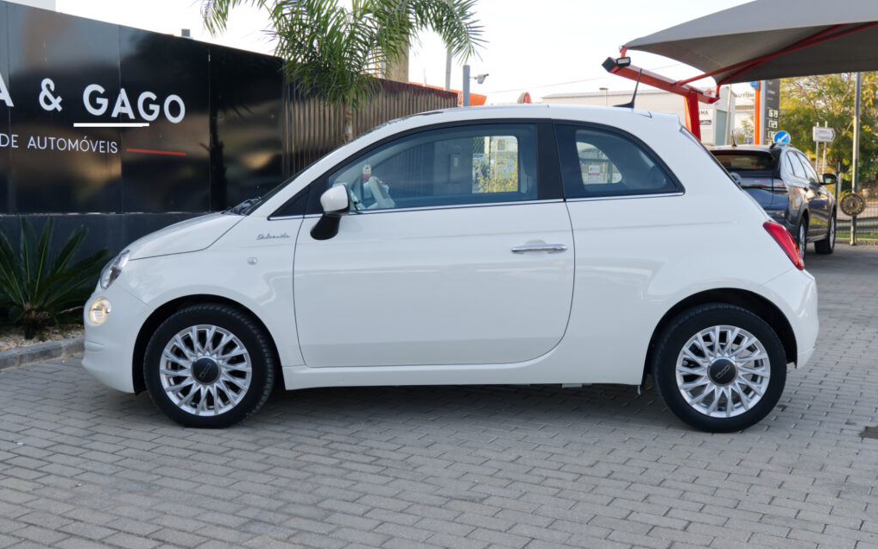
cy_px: 267
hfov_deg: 50.4
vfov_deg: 32.8
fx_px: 933
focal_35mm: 39
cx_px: 440
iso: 500
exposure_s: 1/125
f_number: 8
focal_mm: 25.6
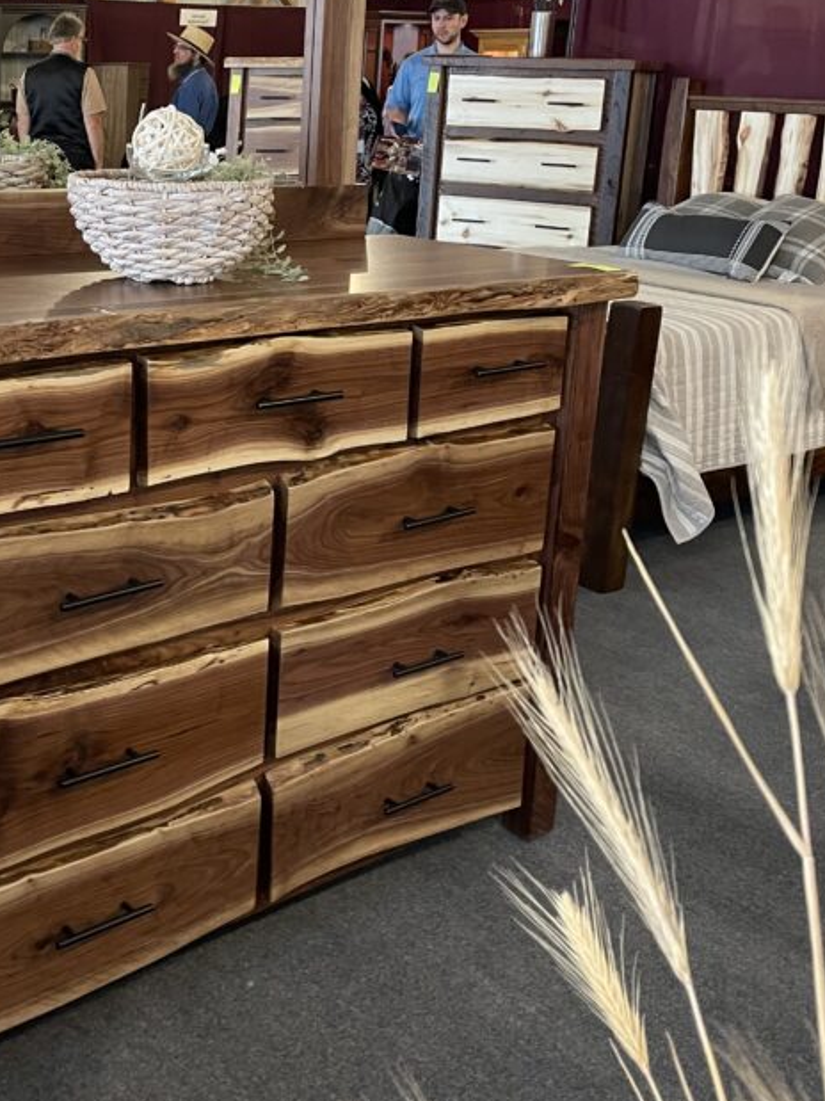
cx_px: 251
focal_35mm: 43
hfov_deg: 33.2
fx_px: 1367
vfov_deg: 43.7
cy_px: 459
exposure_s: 1/60
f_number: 1.6
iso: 400
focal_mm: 4.2
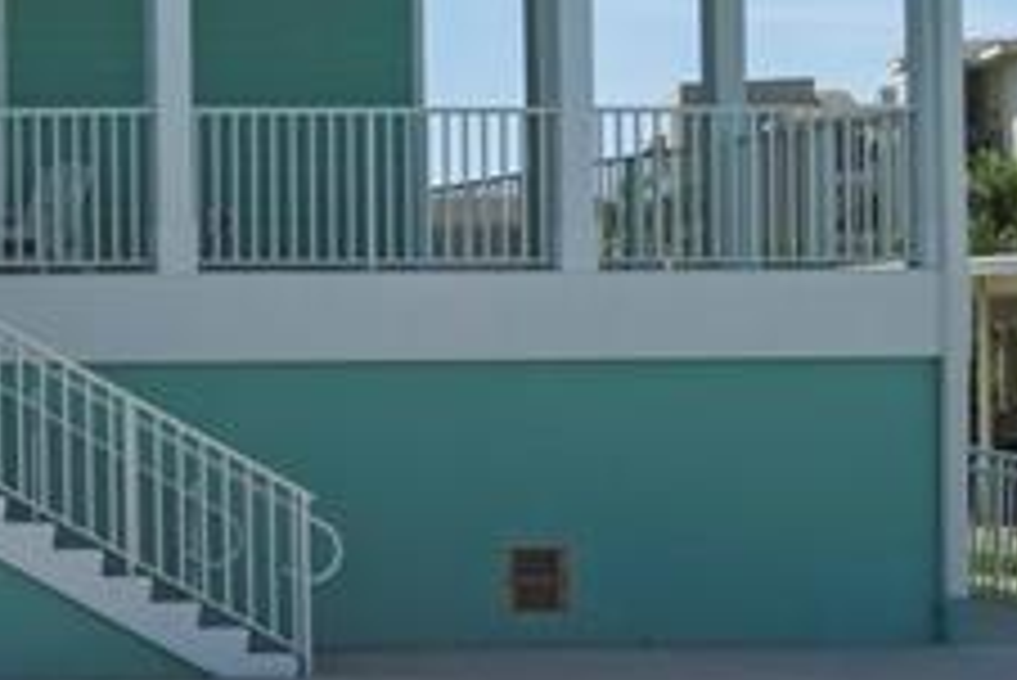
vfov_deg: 14.4
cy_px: 369
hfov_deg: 18.0
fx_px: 2685
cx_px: -698
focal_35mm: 95
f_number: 8
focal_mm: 14
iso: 320
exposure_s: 1/1600
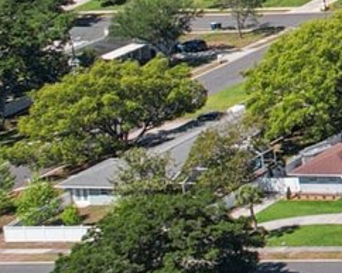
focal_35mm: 175
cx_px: 1386
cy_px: -211
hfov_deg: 7.5
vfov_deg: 8.5
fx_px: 1769
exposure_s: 1/1600
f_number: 2.8
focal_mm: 8.4
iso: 100
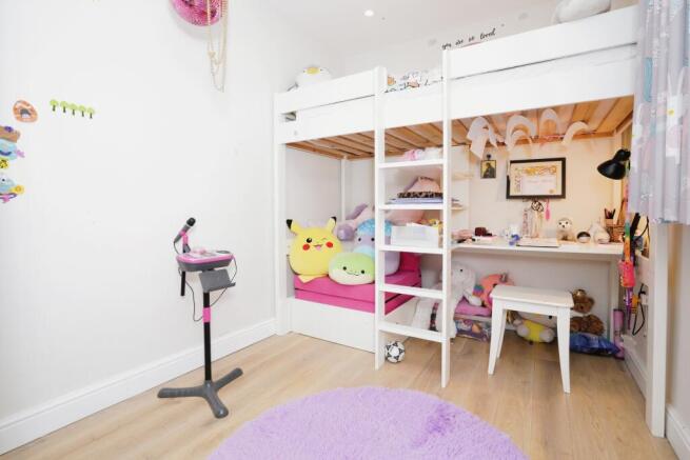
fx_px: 307
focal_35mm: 16
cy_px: 230
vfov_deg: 73.8
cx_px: 345
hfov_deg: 96.7
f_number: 8
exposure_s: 1/50
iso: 1600
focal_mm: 16
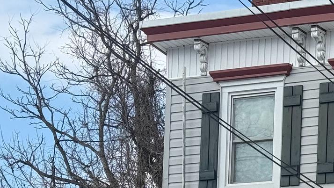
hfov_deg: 13.9
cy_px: 316
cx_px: 393
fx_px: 1329
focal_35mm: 150
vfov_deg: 7.9
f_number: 1.78
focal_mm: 6.76
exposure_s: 1/5208
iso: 80
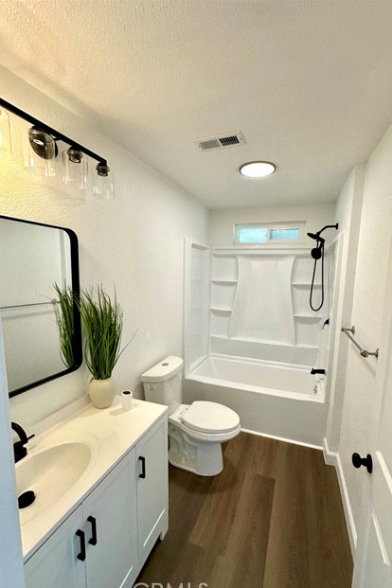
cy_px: 302
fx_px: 245
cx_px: 214
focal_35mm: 15
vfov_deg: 100.4
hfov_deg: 77.1
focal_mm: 2.22
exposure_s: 1/120
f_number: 2.2
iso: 125
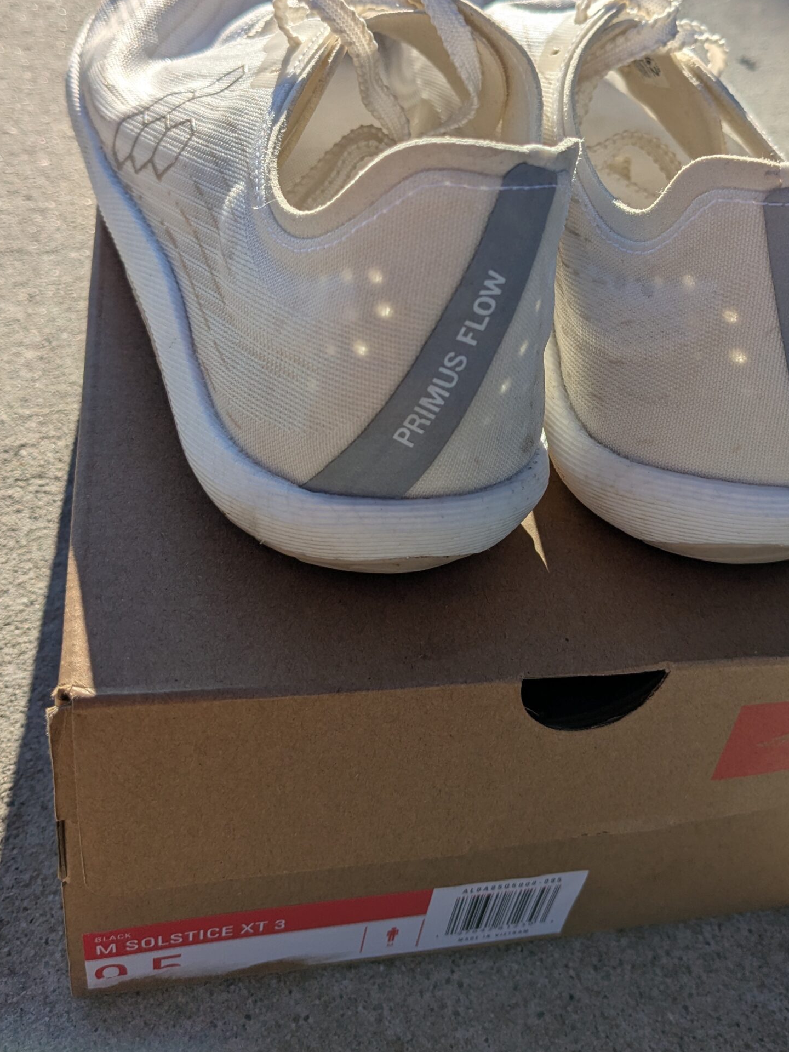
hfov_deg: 39.5
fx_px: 1094
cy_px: 398
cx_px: 468
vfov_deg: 50.9
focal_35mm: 36
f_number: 1.73
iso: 50
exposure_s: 1/3891
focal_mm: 4.38
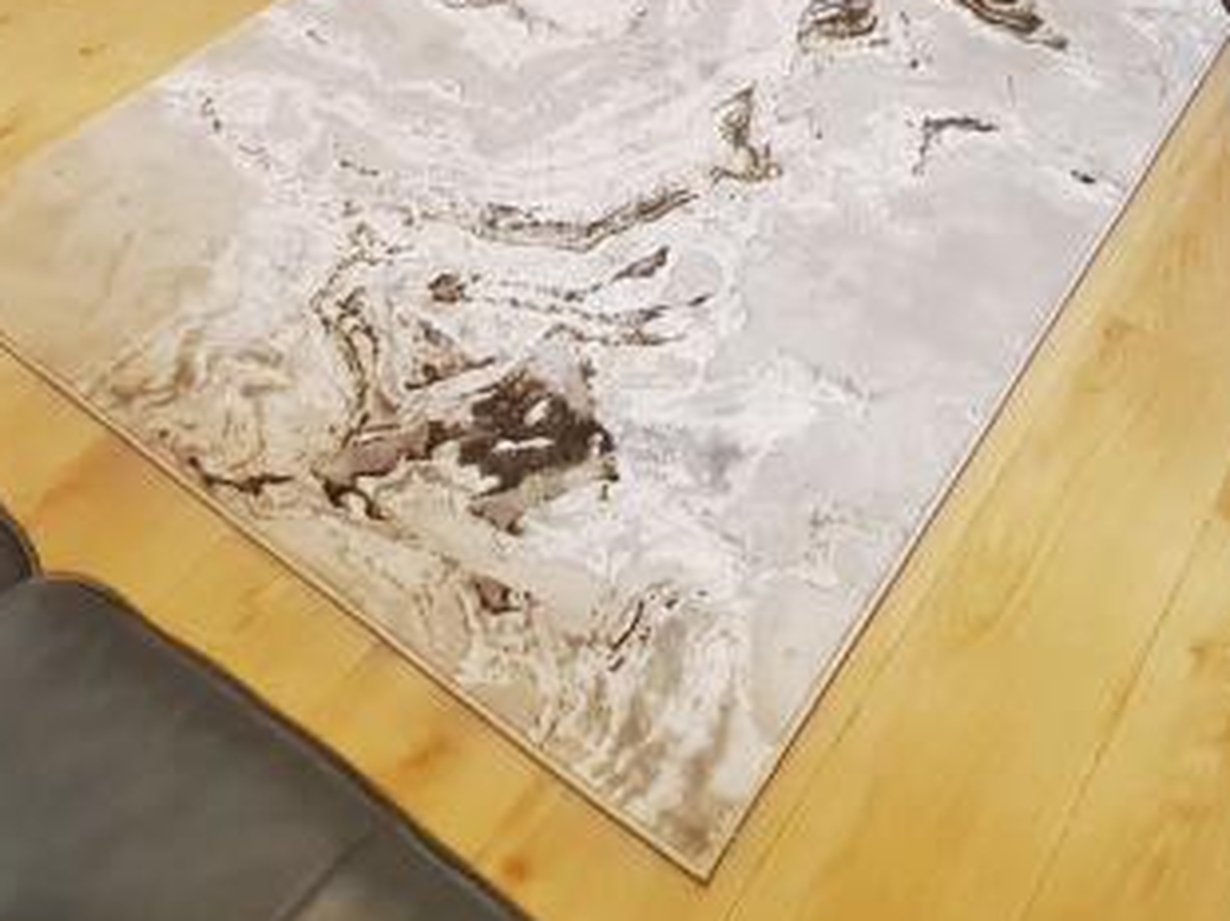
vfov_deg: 25.7
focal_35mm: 43
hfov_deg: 43.9
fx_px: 1527
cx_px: 651
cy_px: -433
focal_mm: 2.2
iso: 400
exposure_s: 1/50
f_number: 2.2
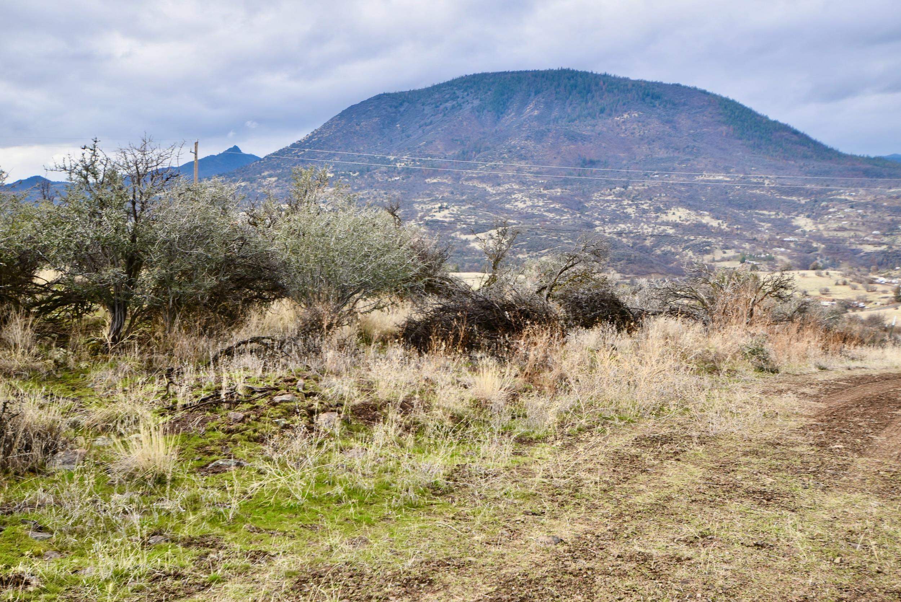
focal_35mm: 36
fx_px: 901
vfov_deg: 36.9
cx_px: 450
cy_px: 301
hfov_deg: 53.1
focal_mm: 24
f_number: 8
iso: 100
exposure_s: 1/80
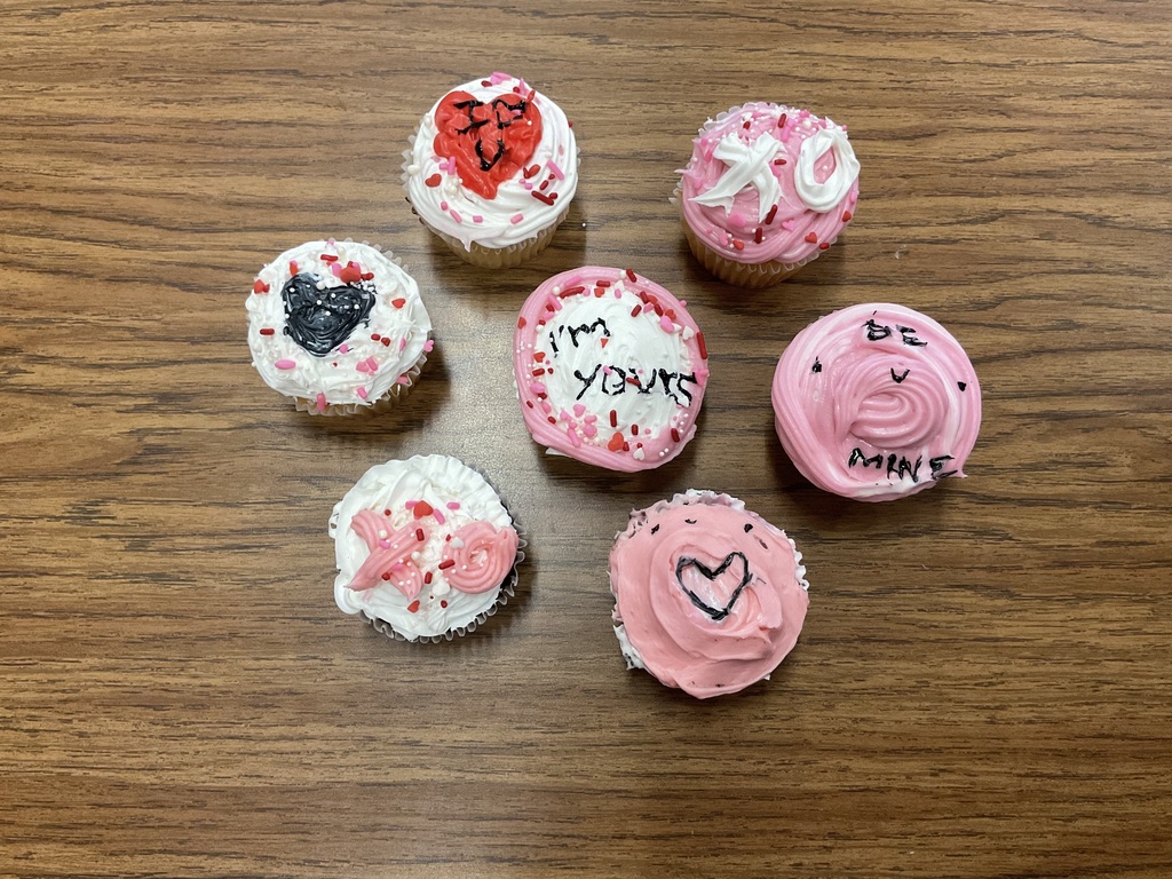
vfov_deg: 48.2
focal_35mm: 29
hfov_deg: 61.7
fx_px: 982
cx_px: 586
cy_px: 440
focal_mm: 3
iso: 160
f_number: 1.8
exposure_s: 1/60
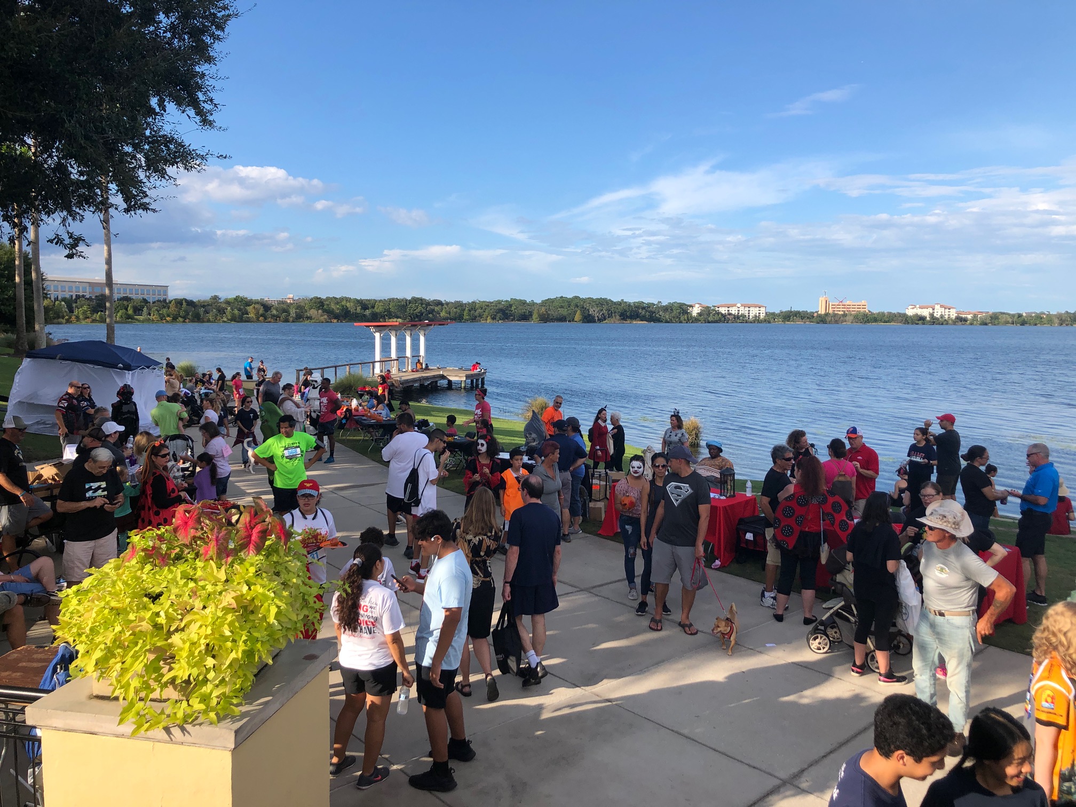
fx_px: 870
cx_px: 538
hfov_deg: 63.4
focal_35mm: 28
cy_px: 404
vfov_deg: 49.7
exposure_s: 1/1656
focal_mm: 4
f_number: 1.8
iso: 20
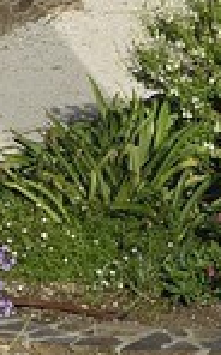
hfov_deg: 2.4
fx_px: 5118
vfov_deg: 3.9
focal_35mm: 529
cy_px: -492
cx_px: 766
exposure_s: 1/250
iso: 200
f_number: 11
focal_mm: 48
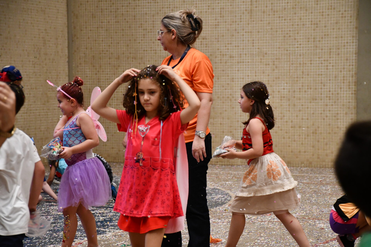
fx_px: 1237
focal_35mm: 120
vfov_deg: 11.4
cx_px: 186
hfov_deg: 17.1
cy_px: 124
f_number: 5.3
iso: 3200
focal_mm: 80
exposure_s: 1/160
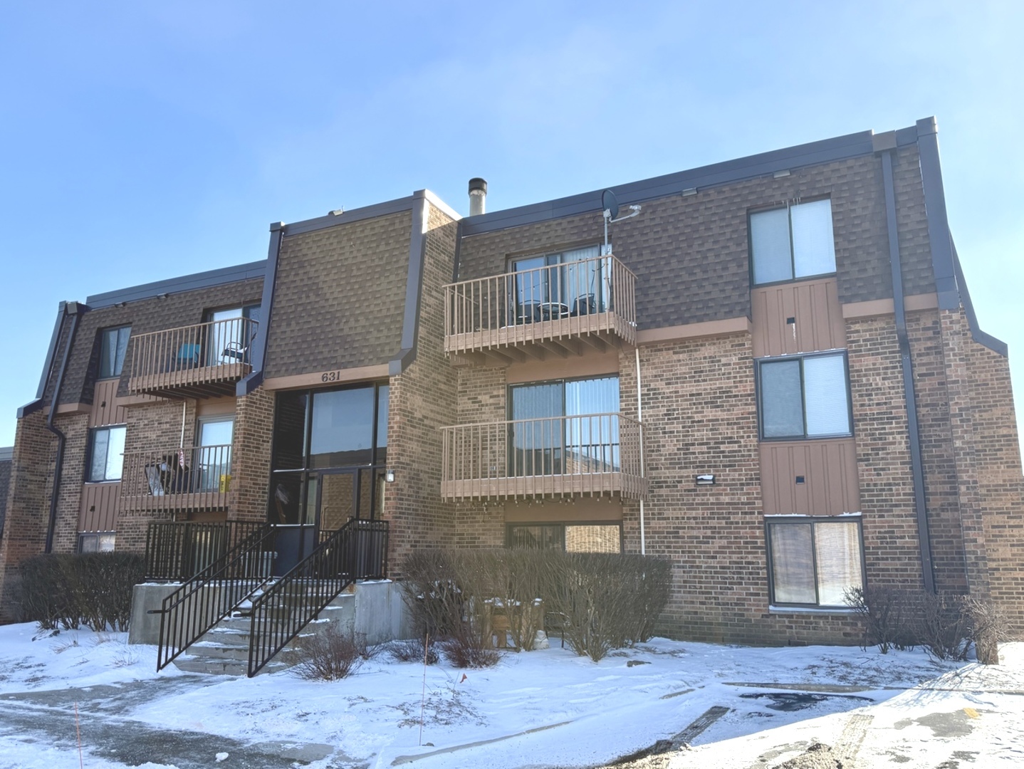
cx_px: 512
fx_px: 710
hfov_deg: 71.6
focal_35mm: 24
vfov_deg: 56.9
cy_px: 384
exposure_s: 1/3584
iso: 100
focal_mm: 6.76
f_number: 1.78
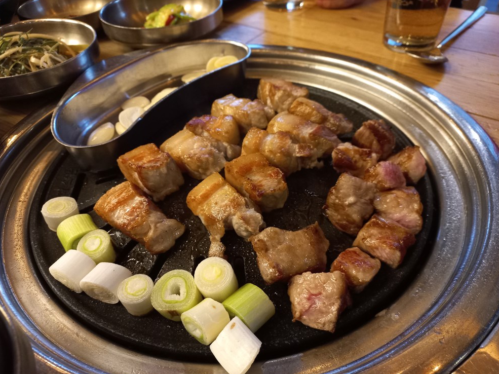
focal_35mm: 26
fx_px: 375
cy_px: 193
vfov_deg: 53.0
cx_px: 250
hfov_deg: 67.3
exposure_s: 1/24
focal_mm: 4.6
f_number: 1.8
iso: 400
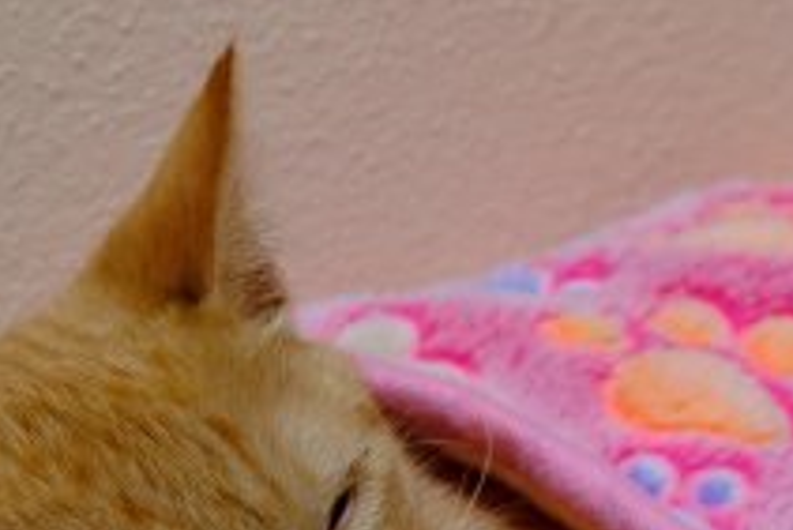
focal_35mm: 342
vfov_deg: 4.0
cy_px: 699
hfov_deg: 6.0
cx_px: 658
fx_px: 7538
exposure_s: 1/60
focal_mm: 78.7
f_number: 5.6
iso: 800
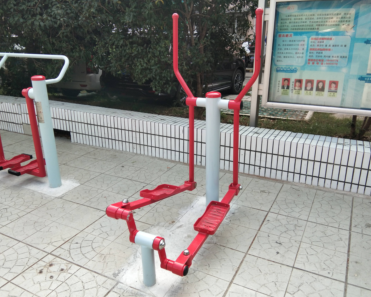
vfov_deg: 44.5
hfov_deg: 54.2
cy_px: 147
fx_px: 362
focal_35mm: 33
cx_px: 185
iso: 50
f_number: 2.2
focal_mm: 3.69
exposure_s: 1/249
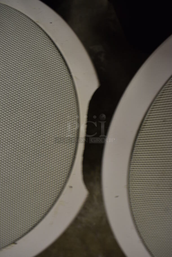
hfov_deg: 48.0
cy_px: 128
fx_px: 193
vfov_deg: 67.3
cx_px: 86
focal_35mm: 27
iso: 400
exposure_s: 1/60
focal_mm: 18
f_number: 6.3
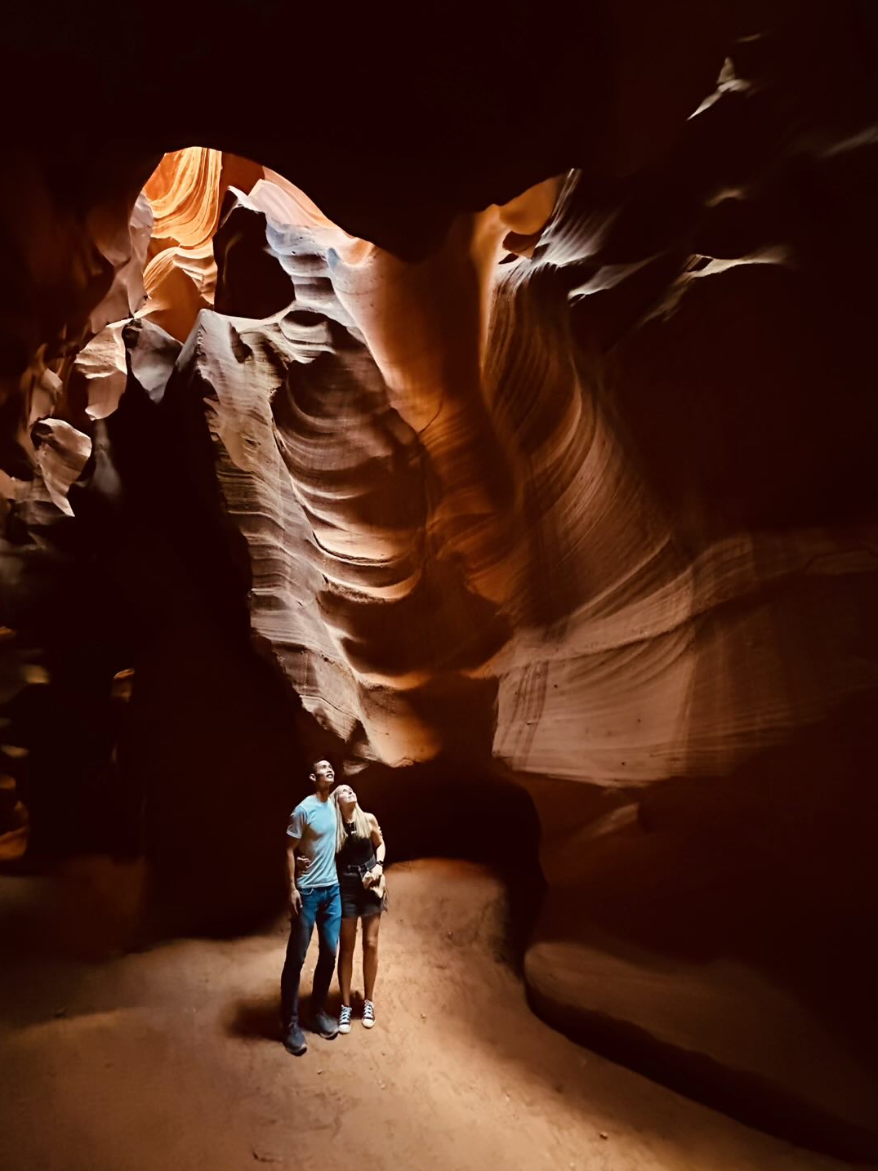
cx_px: 408
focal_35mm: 15
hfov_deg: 81.6
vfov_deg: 98.2
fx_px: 507
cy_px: 602
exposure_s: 1/30
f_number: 2.2
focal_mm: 2.22
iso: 2000
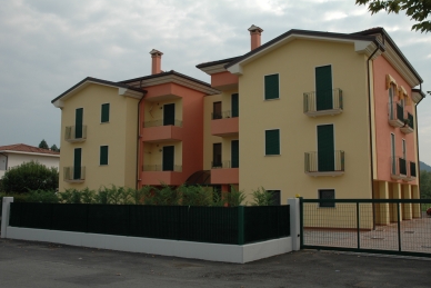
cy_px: 144
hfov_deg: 51.9
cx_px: 216
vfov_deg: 36.0
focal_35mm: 37
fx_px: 443
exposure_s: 1/500
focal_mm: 24
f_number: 5.6
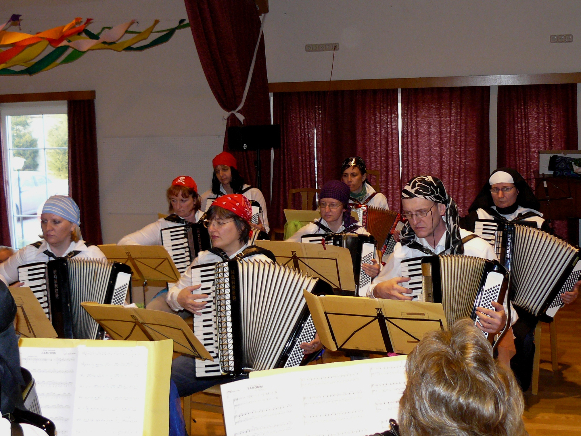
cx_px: 290
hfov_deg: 51.4
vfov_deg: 39.7
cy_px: 218
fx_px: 604
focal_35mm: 36
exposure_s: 1/30
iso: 200
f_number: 2.8
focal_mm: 6
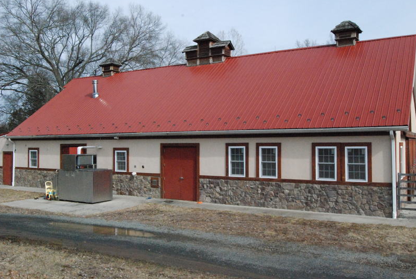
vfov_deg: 37.0
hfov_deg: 53.1
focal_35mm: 36
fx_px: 417
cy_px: 127
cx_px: 205
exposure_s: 1/1250
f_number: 18
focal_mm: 22
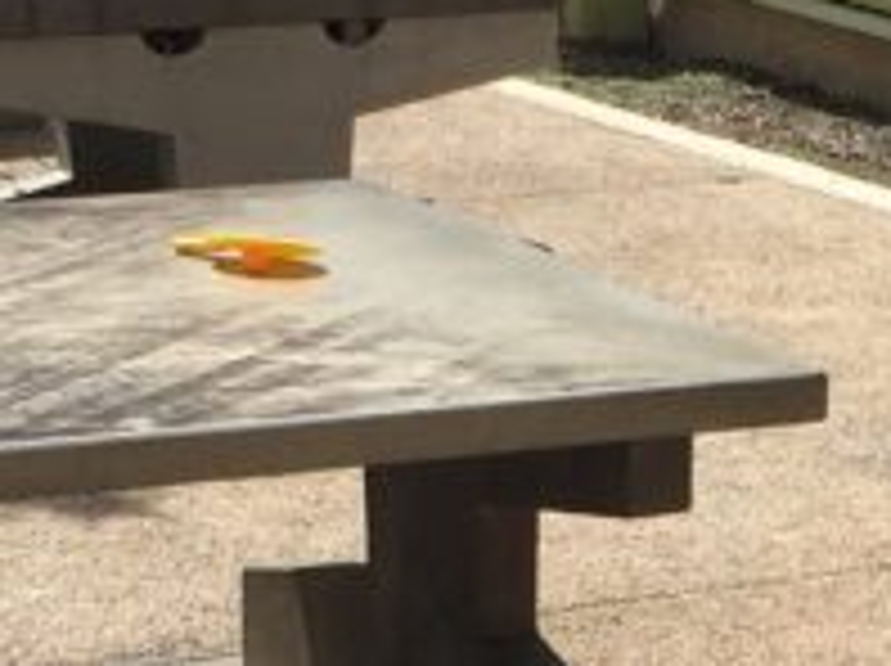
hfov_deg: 11.2
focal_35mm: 176
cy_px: 1071
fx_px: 4525
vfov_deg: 8.2
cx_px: 752
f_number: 2.2
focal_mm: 4.15
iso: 32
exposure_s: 1/1980
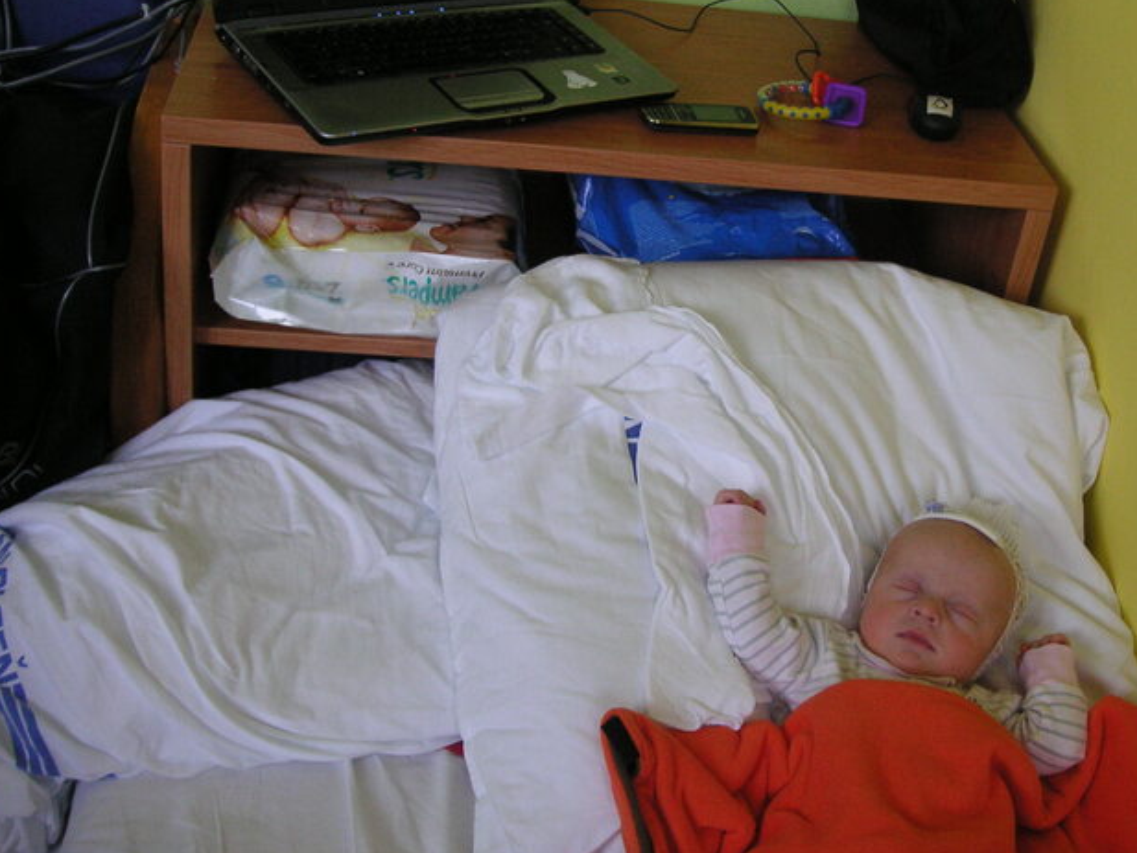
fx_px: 1577
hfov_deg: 39.5
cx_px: 682
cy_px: 335
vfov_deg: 30.2
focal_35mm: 48
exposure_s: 1/45
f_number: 2.8
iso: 80
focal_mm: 6.1
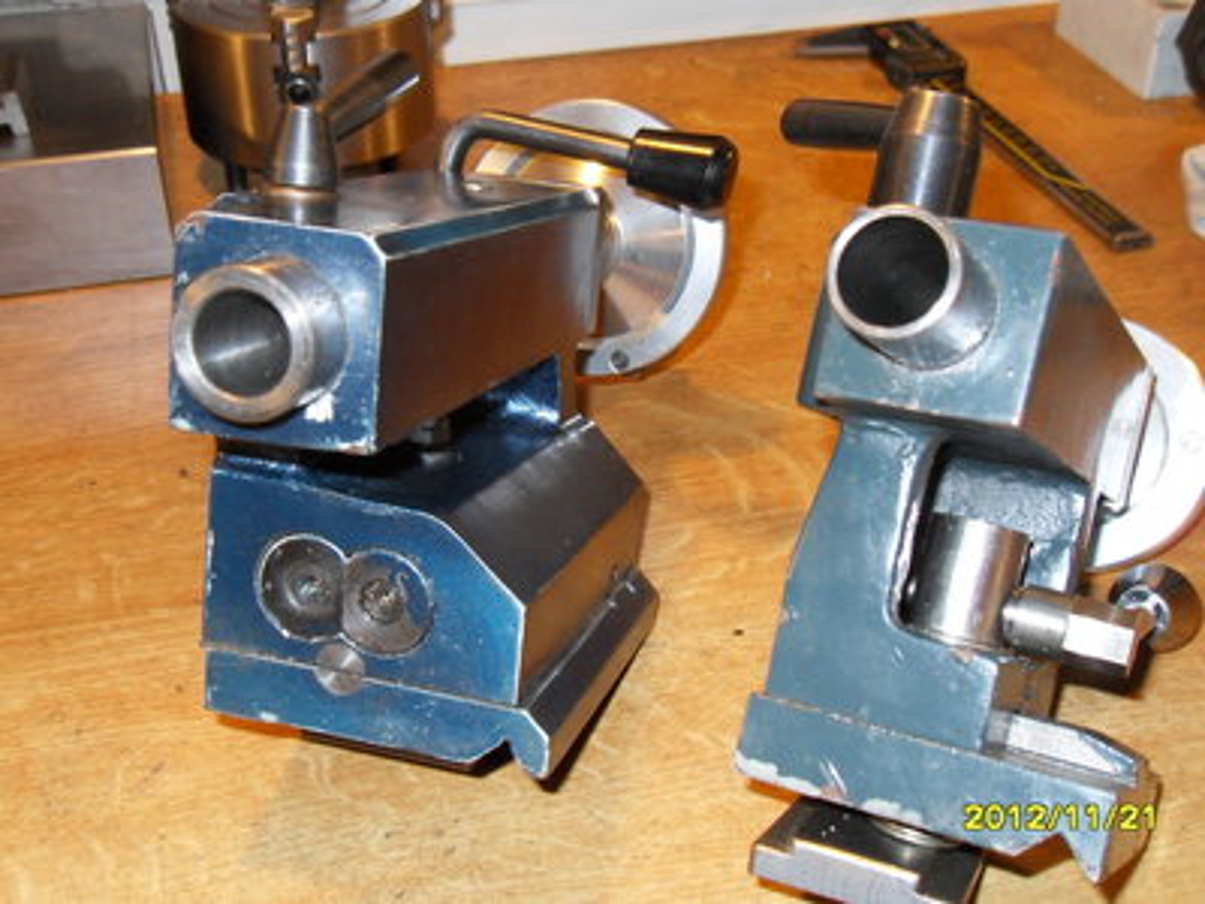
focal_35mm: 43
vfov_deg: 33.6
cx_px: 602
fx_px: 1497
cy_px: 452
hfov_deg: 43.9
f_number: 3.9
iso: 400
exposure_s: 1/45
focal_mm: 7.9
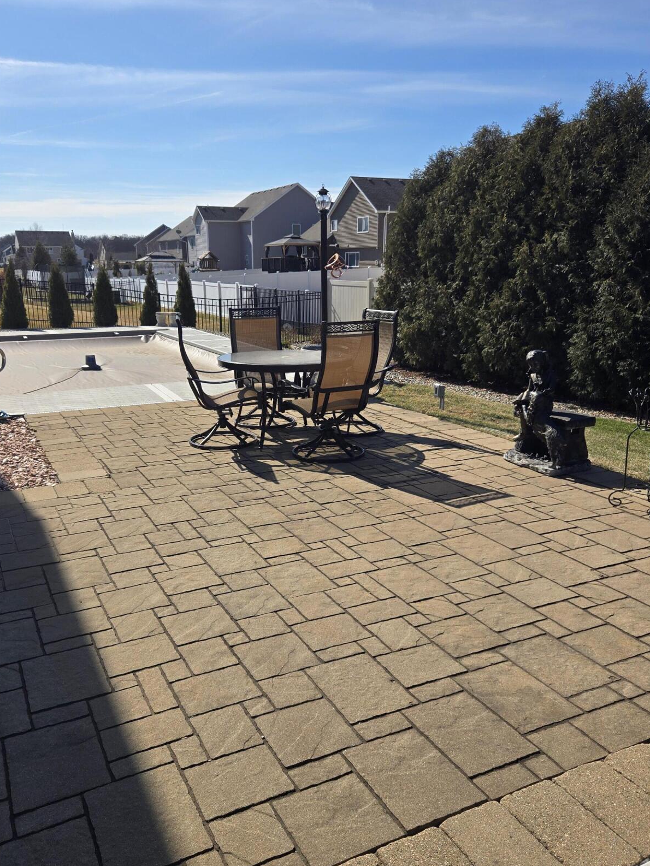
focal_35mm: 29
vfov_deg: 61.6
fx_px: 726
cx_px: 288
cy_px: 461
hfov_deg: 48.1
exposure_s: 1/2537
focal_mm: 5.4
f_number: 1.8
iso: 25
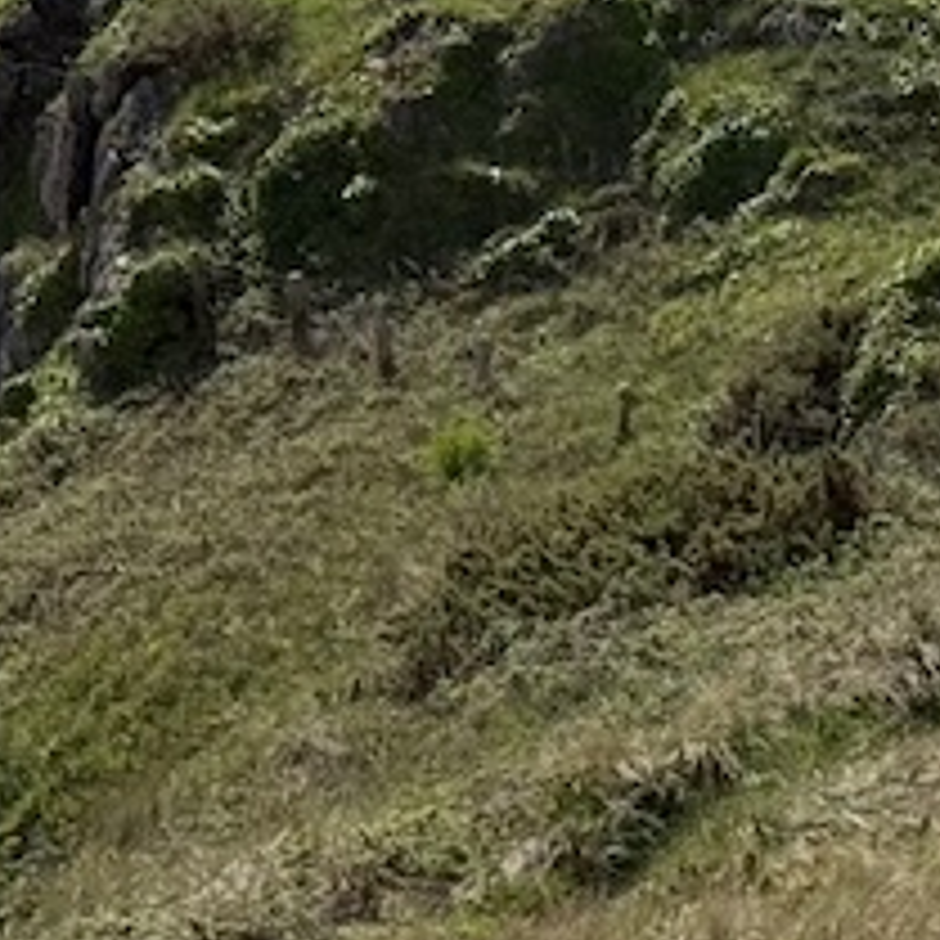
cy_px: -427
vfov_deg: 8.3
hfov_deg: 8.4
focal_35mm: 208
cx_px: 1012
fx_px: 6390
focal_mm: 6.76
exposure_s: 1/11364
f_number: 1.78
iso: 64
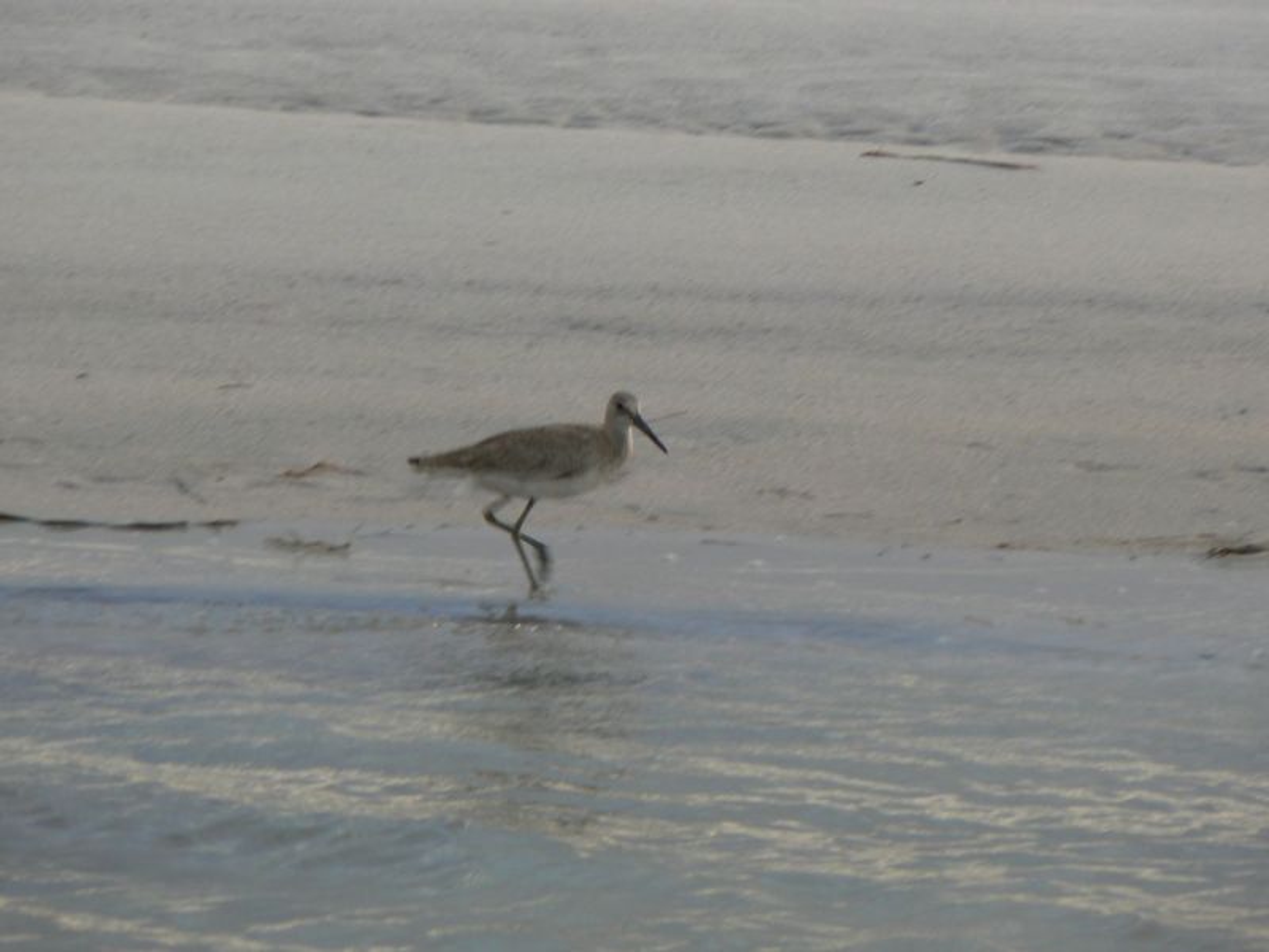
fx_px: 15837
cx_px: 634
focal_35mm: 432
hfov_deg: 4.6
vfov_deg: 3.4
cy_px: 476
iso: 80
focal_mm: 72
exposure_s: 1/200
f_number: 5.6
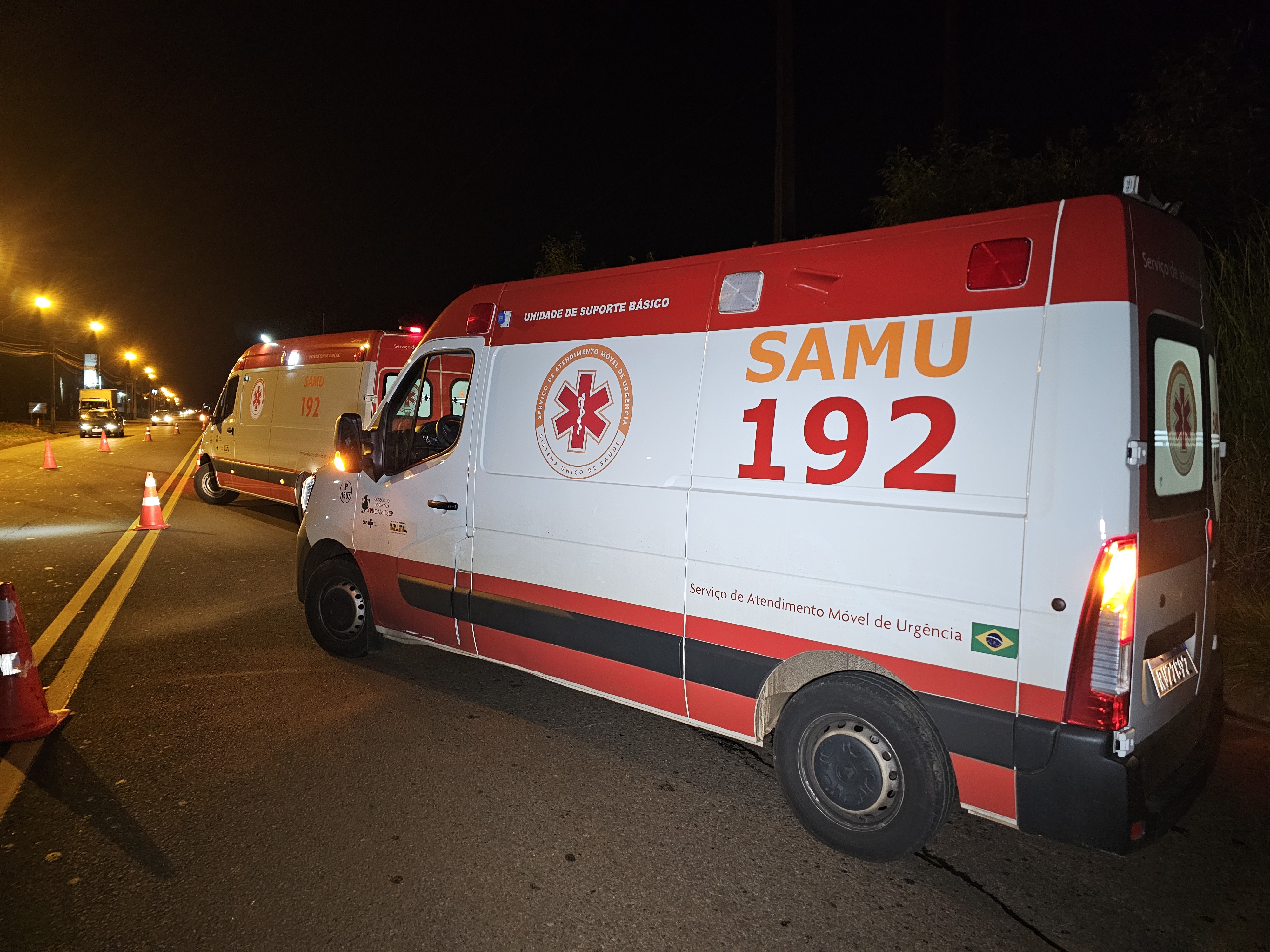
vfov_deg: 58.9
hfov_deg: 73.9
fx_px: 844
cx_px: 635
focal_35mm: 23
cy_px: 476
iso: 640
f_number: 1.7
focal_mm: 6.3
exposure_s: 1/40
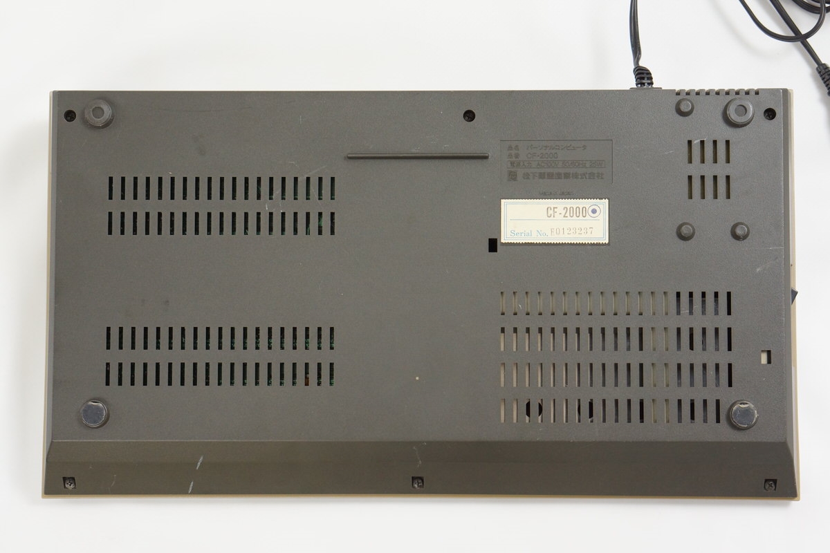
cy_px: 276
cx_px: 415
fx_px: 1729
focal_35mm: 75
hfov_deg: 27.0
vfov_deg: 18.2
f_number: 6.3
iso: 1000
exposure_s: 1/80
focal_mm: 50
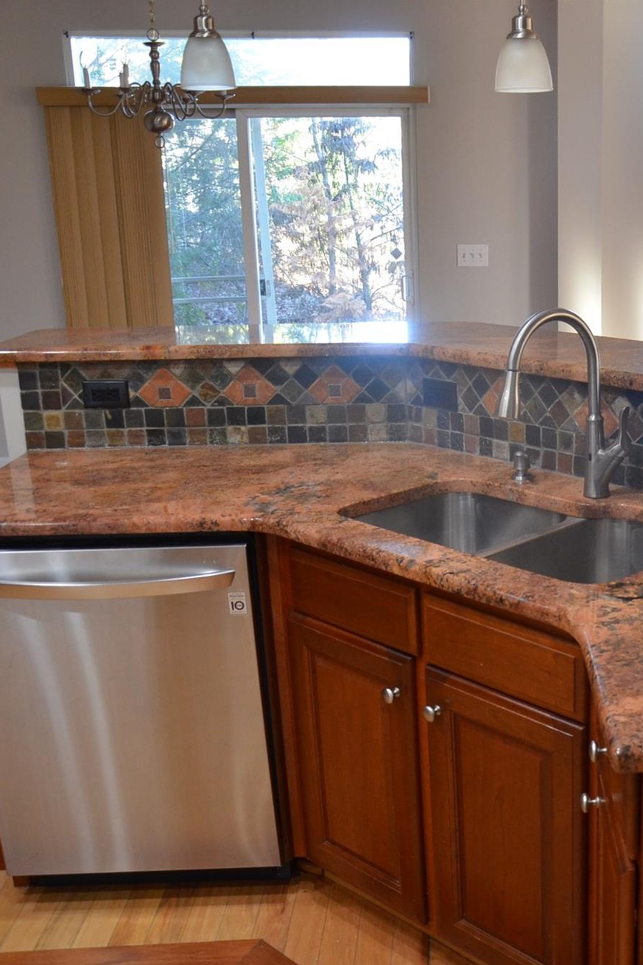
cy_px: 485
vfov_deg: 47.4
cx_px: 627
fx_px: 1099
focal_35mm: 41
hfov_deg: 30.6
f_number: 4
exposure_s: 1/50
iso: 800
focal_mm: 18
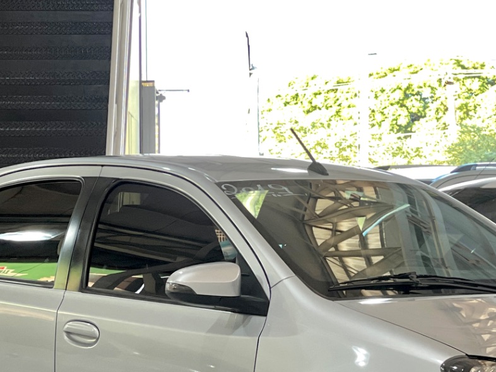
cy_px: 322
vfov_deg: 7.9
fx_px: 2695
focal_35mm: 188
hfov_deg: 10.5
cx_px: 273
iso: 160
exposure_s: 1/40
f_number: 2.8
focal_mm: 9
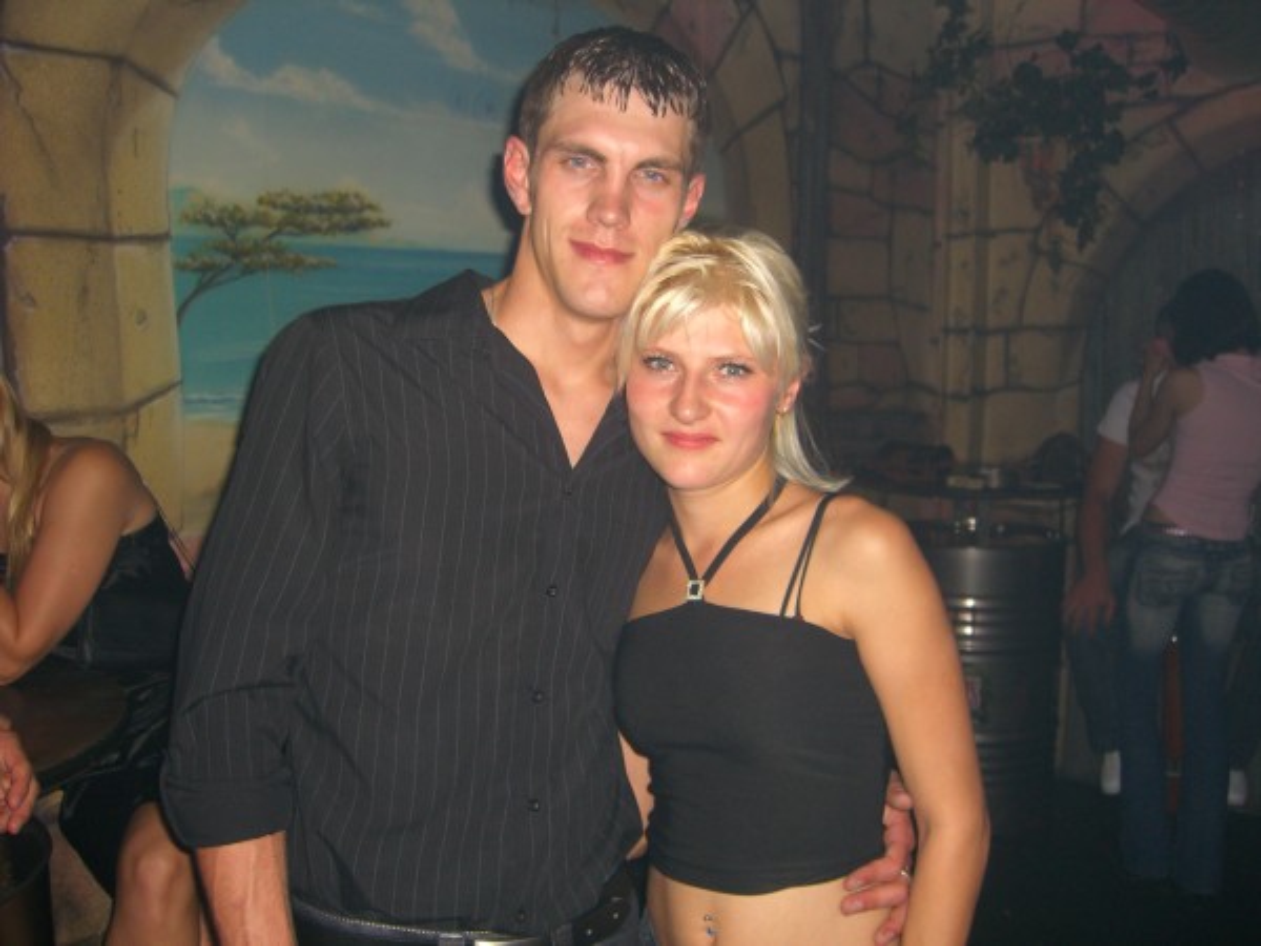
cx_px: 630
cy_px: 473
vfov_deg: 37.7
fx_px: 1384
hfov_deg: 49.0
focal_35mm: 38
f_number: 2.8
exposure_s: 1/60
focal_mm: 7.9
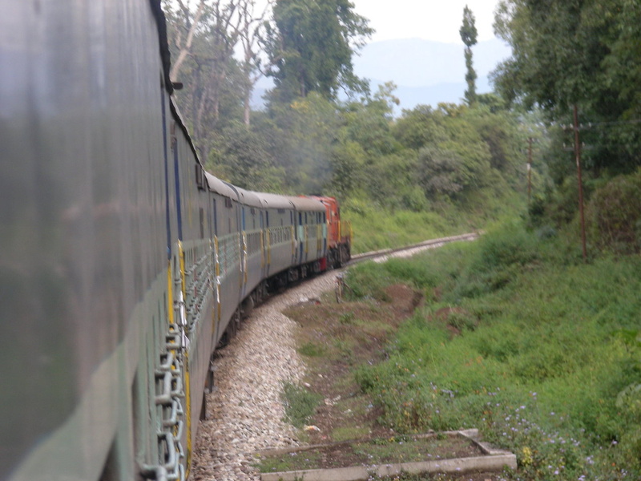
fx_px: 2370
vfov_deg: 11.6
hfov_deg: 15.4
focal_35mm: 128
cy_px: 240
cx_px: 320
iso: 89
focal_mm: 21.3
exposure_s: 1/102
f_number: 6.8
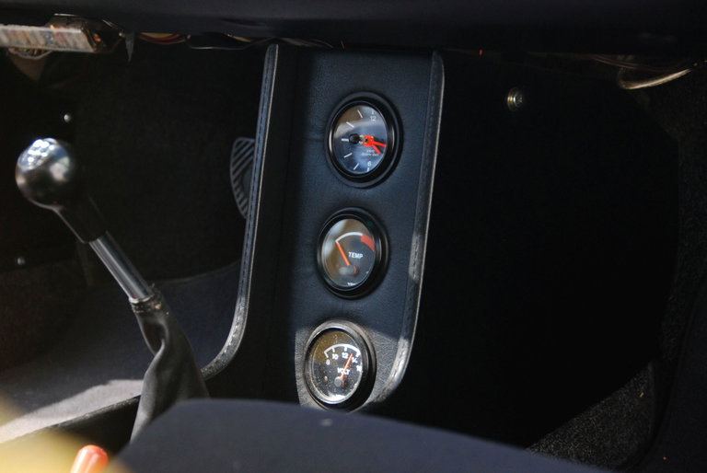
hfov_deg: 19.4
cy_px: 236
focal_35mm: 105
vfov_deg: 13.1
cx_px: 354
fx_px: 2064
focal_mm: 70
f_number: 5
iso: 800
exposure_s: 1/100
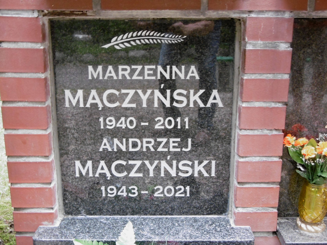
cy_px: 122
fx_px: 406
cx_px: 164
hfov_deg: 43.9
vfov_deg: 33.6
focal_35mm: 43
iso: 400
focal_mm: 7.7
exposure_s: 1/25
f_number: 3.8
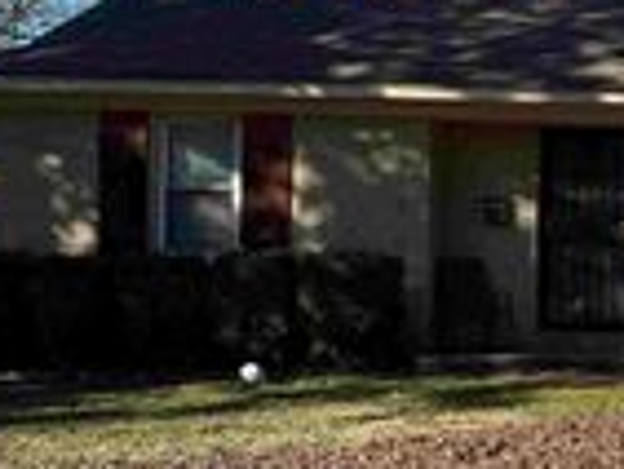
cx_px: 761
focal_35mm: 85
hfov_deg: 21.3
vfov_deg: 17.4
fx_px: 1534
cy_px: 272
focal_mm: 6.76
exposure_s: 1/2445
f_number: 1.78
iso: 80
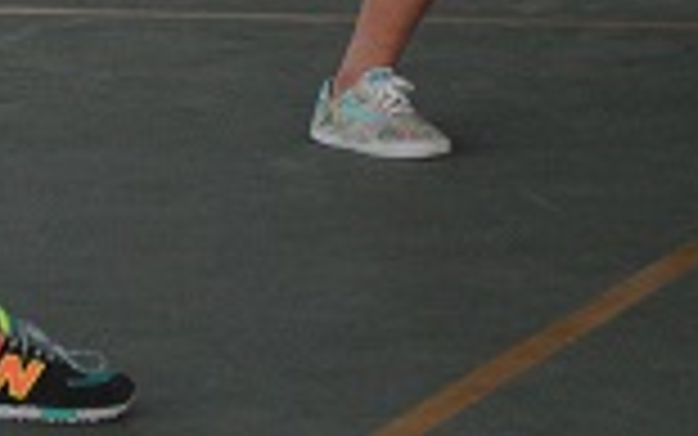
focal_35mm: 435
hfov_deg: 4.8
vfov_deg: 3.0
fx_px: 8271
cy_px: -519
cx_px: -297
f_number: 5.6
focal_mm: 55
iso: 400
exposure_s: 1/500
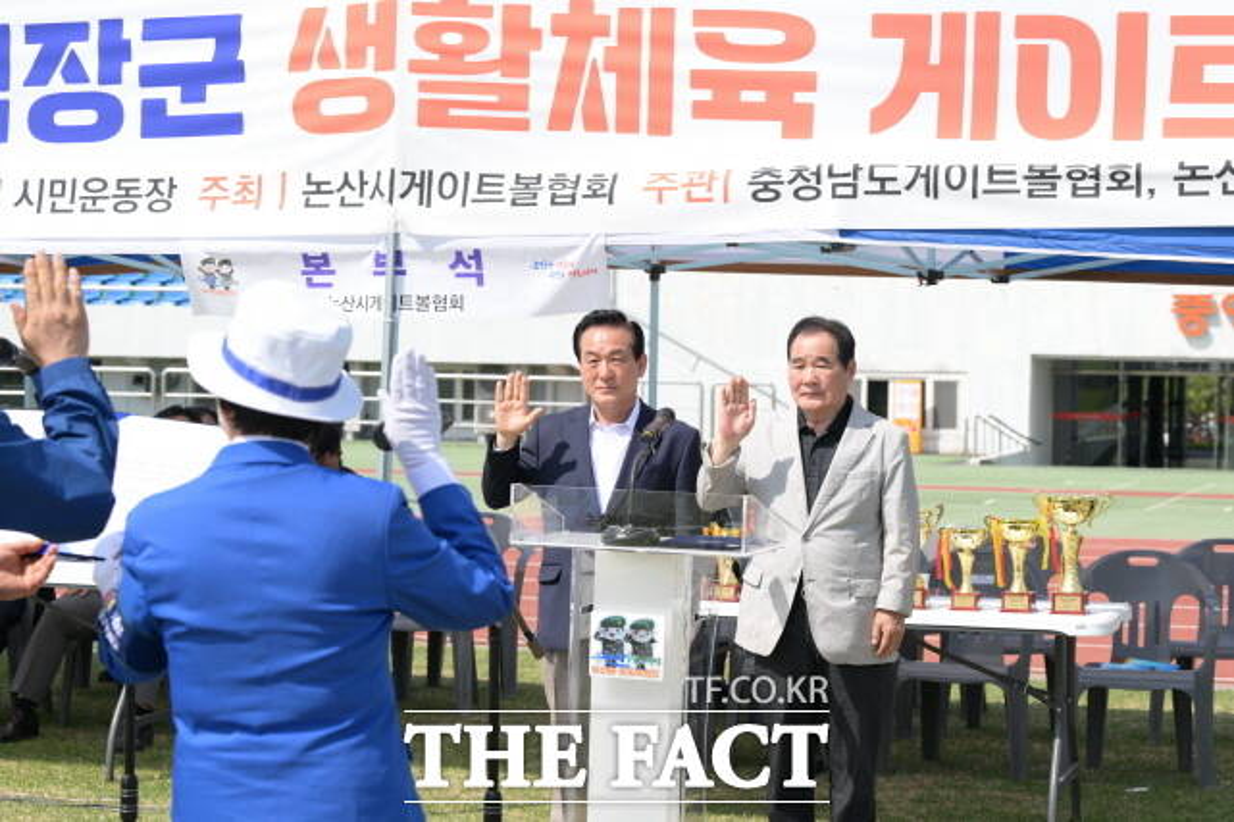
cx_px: 617
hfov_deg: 24.8
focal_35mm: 82
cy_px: 411
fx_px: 2810
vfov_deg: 16.6
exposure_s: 1/200
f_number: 7.1
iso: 80
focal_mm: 82
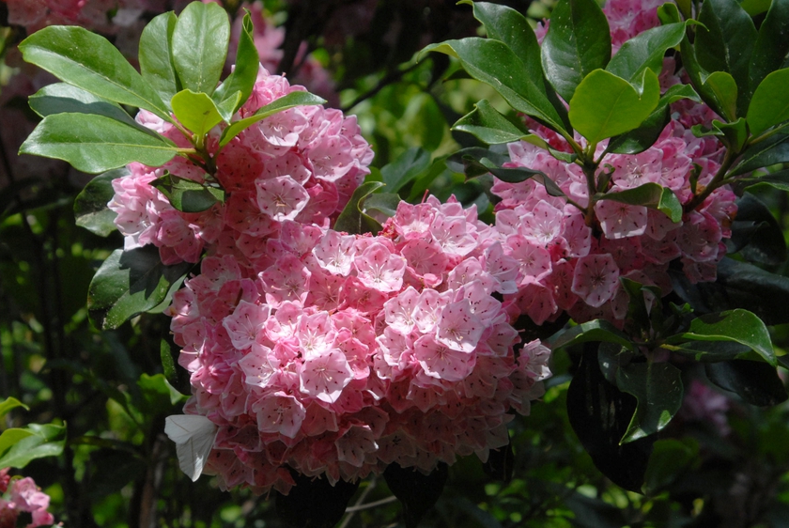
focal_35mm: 128
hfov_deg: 16.0
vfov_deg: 10.7
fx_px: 2808
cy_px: 258
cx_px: 330
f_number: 9
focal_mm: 70
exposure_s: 1/320
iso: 400
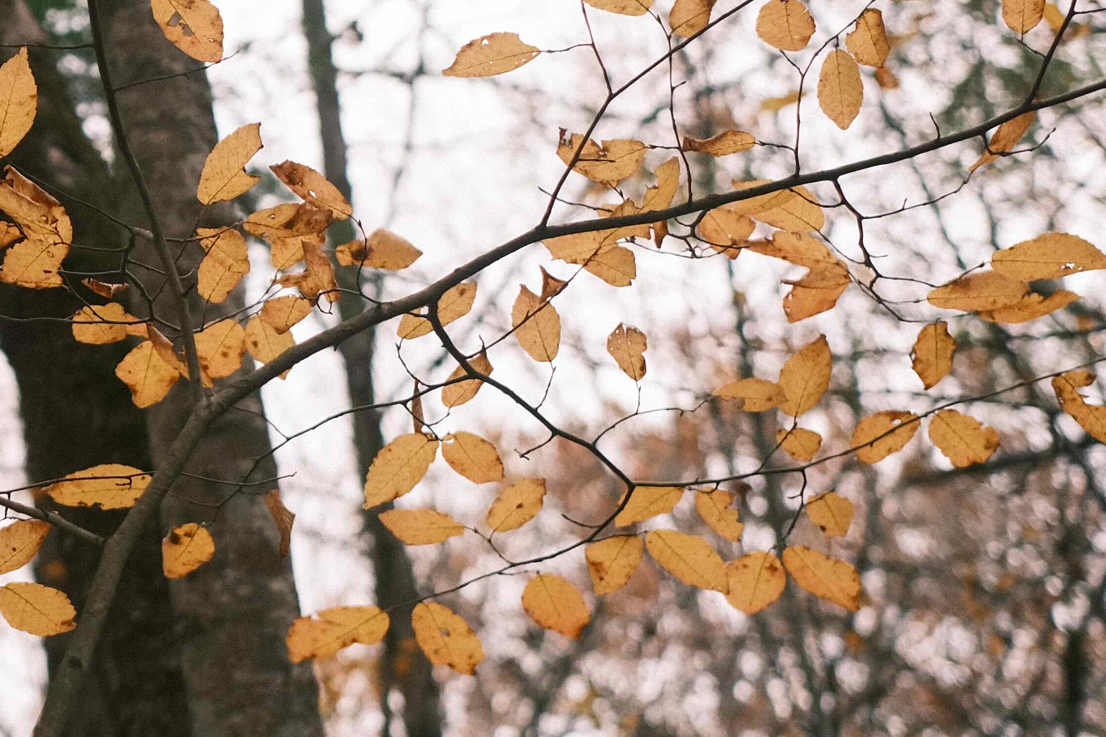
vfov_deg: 13.9
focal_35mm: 97
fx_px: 2980
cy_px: -8
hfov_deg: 19.8
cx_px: -218
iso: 640
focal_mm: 23
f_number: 3.2
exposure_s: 1/800
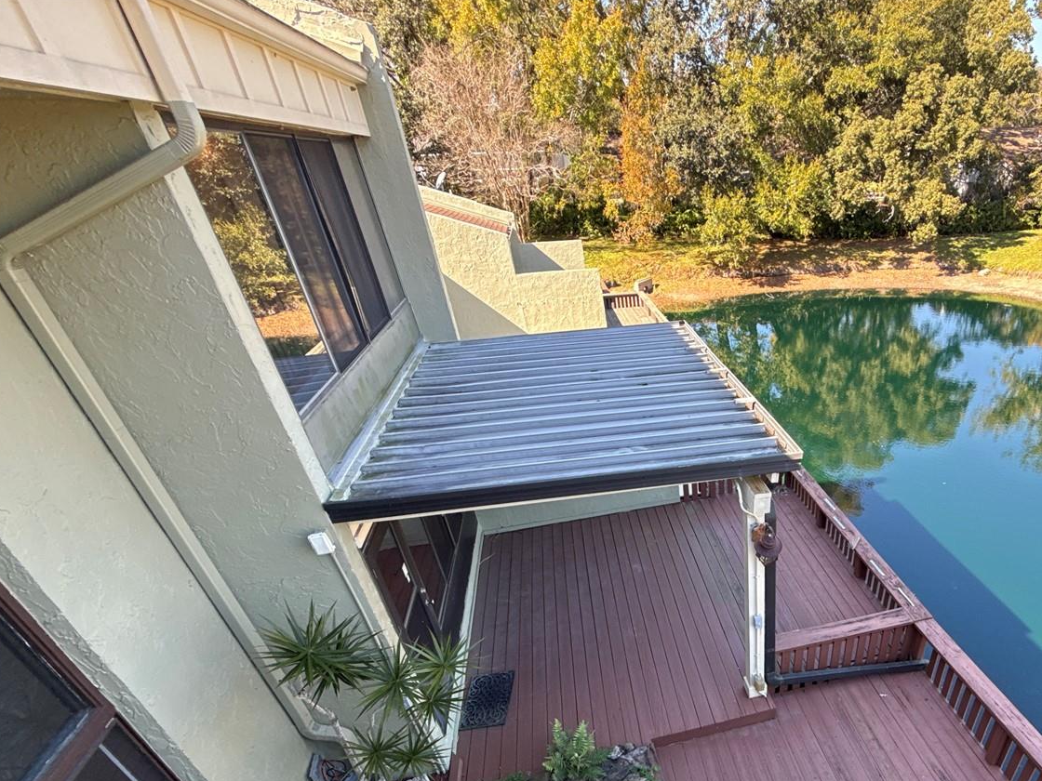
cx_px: 730
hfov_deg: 77.9
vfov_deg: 63.3
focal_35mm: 20
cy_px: 554
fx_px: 602
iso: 64
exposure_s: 1/169
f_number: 2.2
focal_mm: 2.22
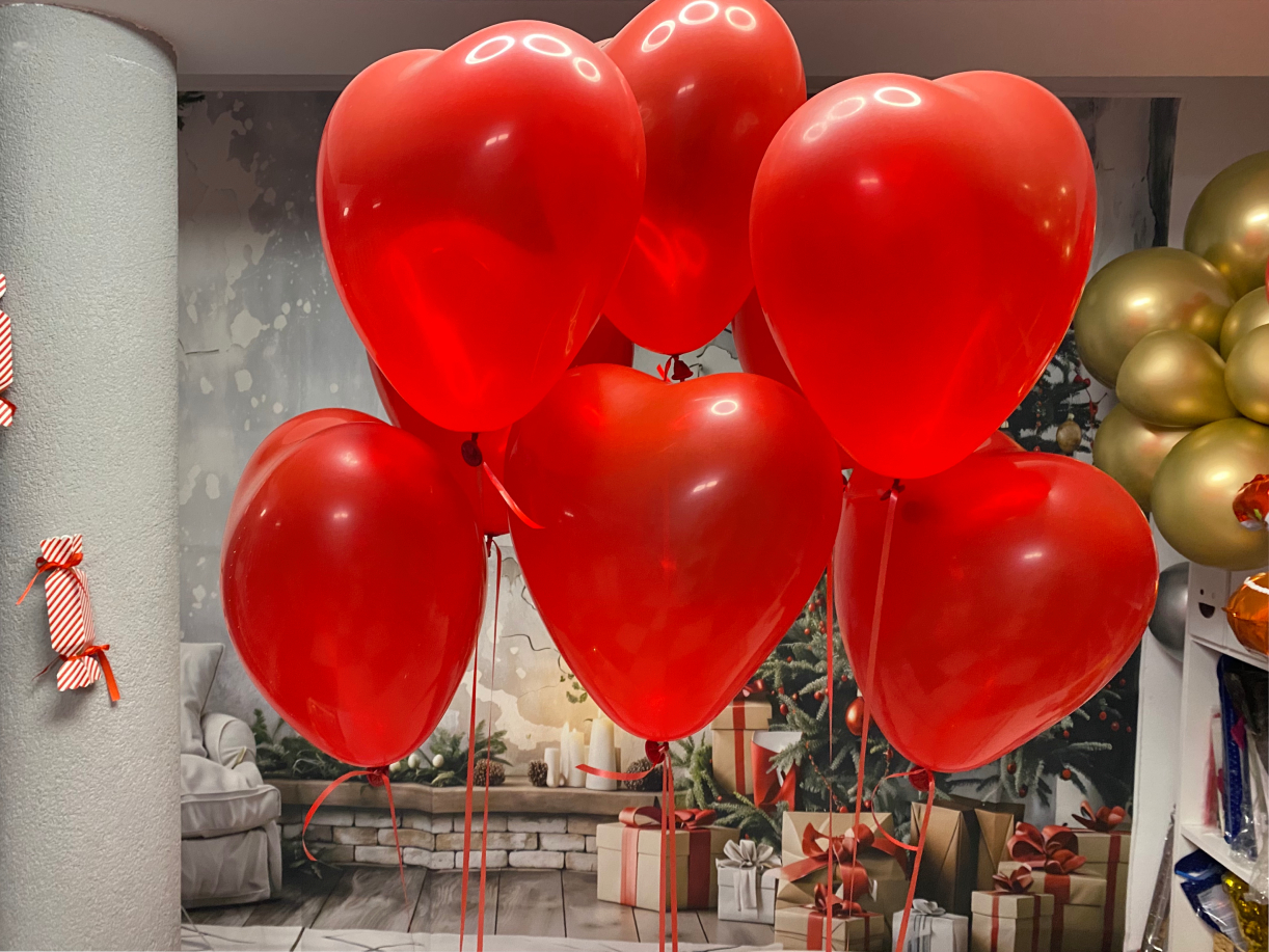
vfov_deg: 53.1
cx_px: 634
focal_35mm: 26
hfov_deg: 67.3
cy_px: 476
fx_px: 953
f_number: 1.8
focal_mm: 4.25
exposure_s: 1/50
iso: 400
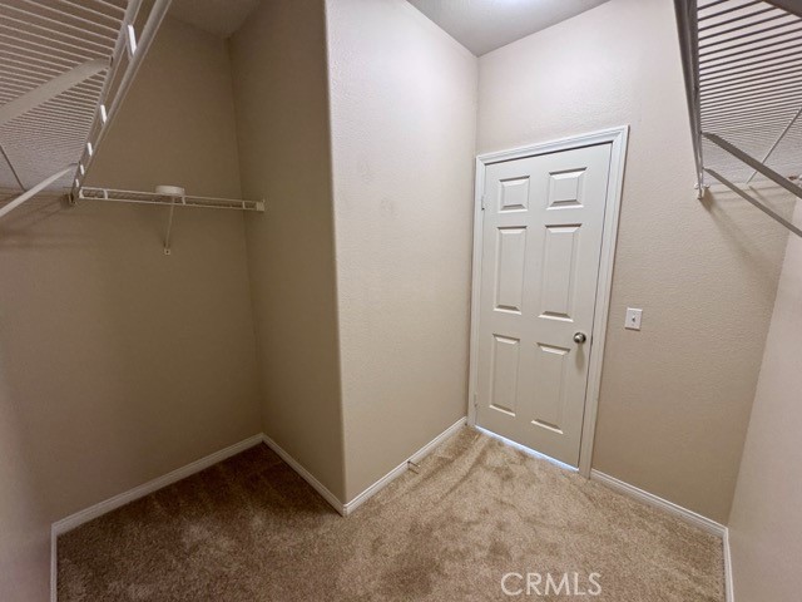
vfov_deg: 85.7
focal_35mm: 14
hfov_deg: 102.1
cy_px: 301
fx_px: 324
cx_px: 401
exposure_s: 1/60
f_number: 2.2
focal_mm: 2.22
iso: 250
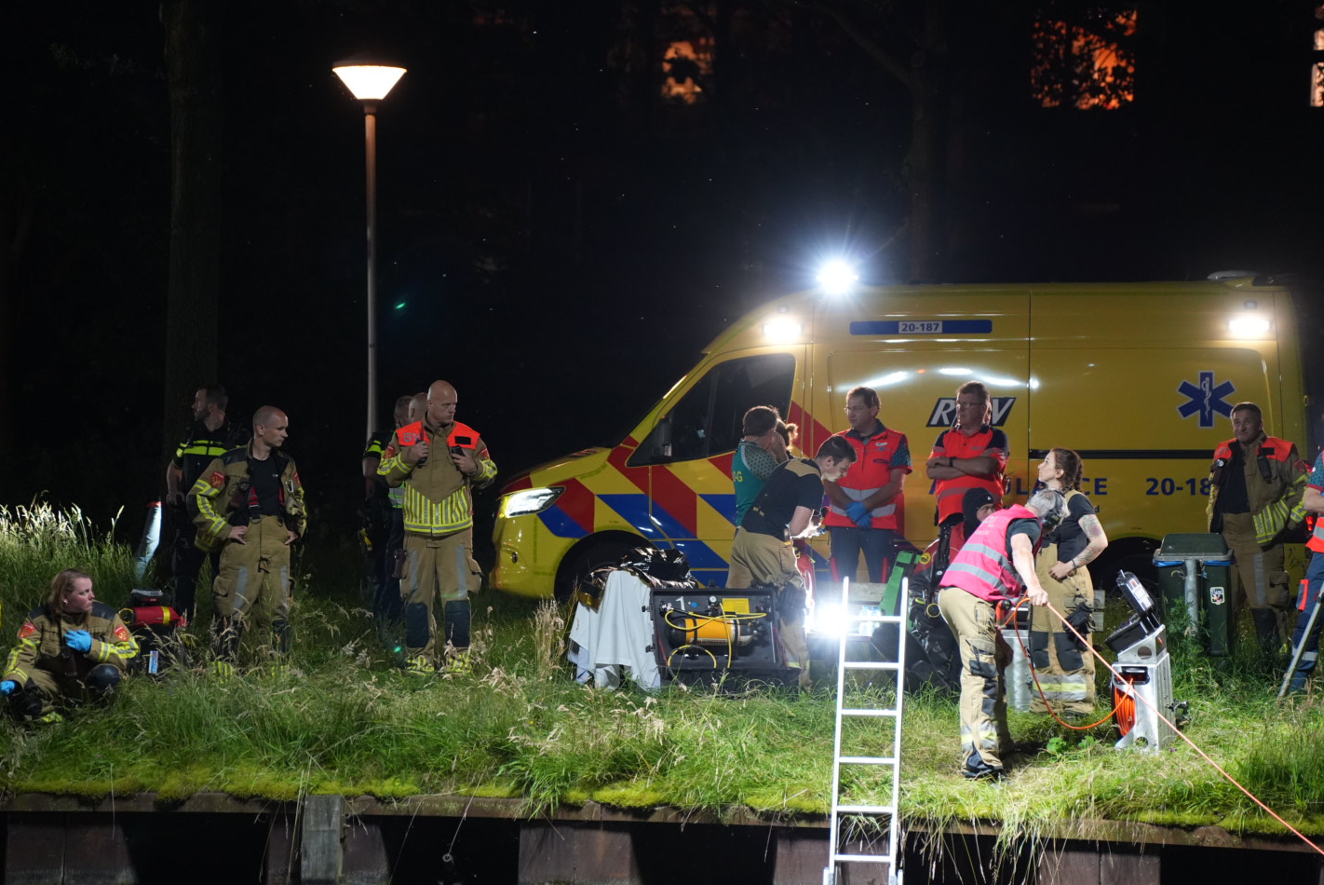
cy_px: 465
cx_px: 624
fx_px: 5520
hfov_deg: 13.7
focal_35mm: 150
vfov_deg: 9.2
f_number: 2.8
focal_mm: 132
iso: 4000
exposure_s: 1/160
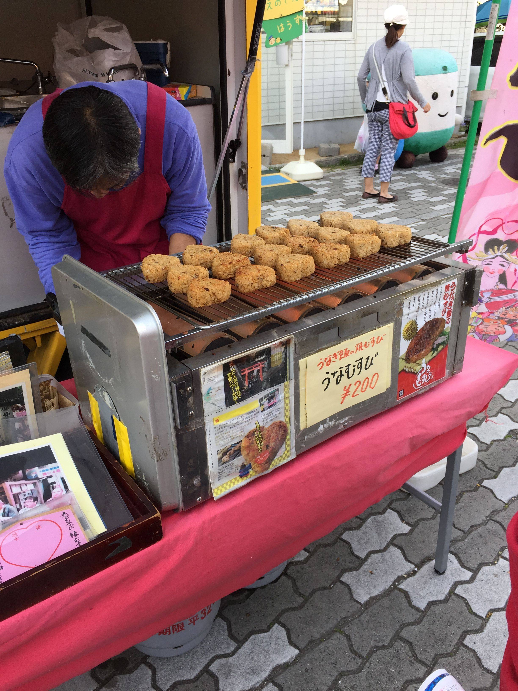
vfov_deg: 61.7
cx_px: 259
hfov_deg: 48.2
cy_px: 346
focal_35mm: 29
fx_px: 579
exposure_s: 1/187
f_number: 2.2
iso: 32
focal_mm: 4.15
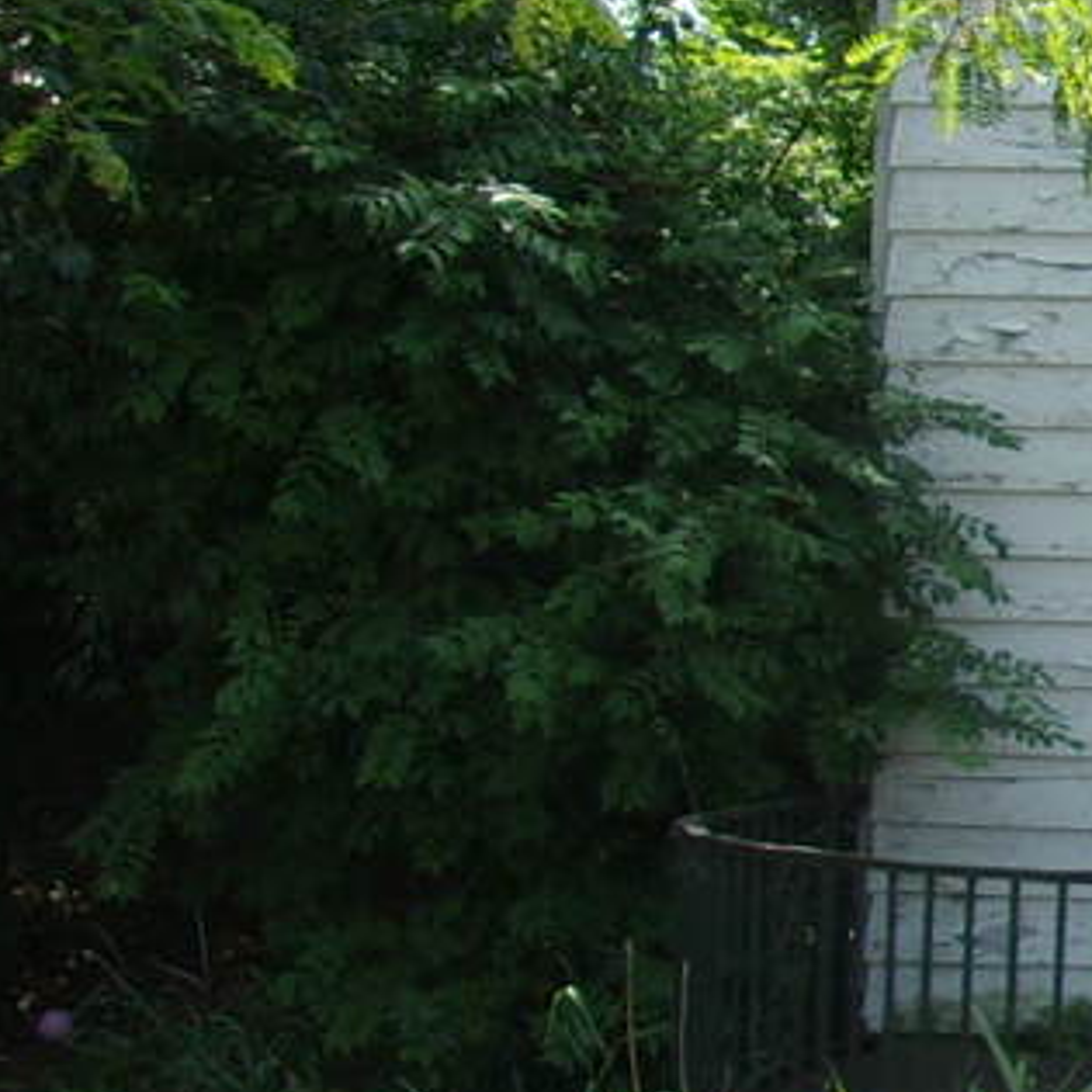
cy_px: 492
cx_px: 2181
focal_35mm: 109
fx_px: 3890
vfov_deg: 16.0
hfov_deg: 13.6
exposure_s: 1/300
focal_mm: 4.9
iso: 80
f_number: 3
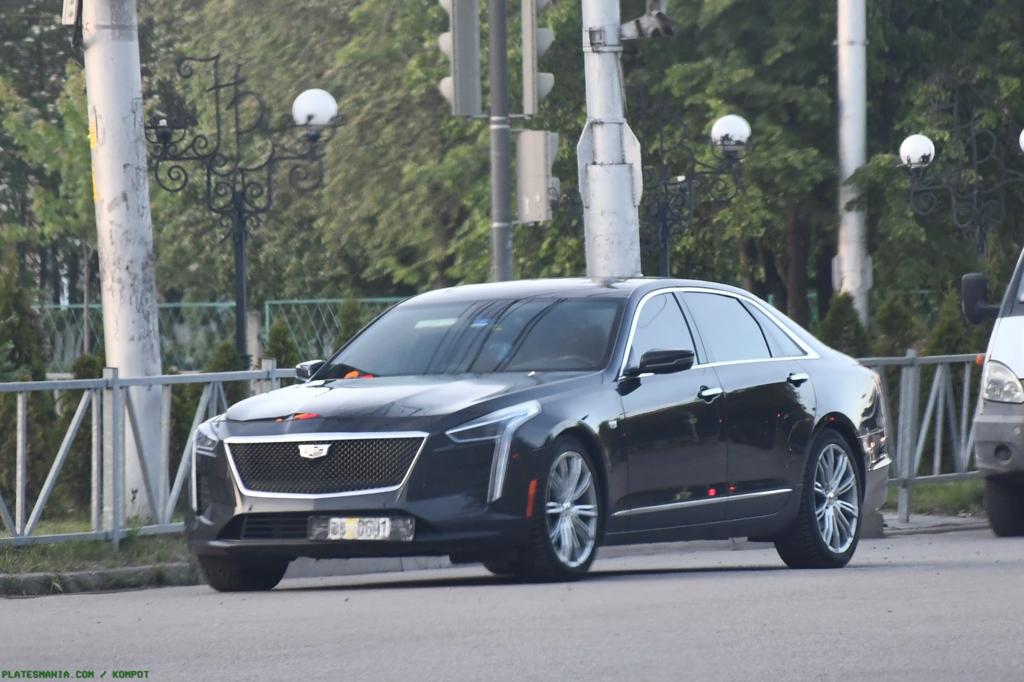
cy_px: 341
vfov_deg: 7.0
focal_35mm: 195
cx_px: 512
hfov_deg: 10.5
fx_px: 5546
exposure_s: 1/125
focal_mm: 130
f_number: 5.6
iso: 1000
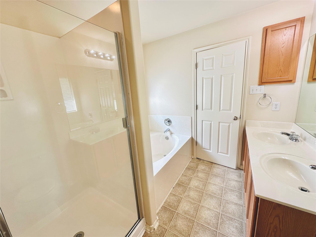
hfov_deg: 102.1
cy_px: 118
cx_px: 158
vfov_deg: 85.7
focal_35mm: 14
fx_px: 128
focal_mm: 2.22
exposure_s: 1/120
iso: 50
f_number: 2.2
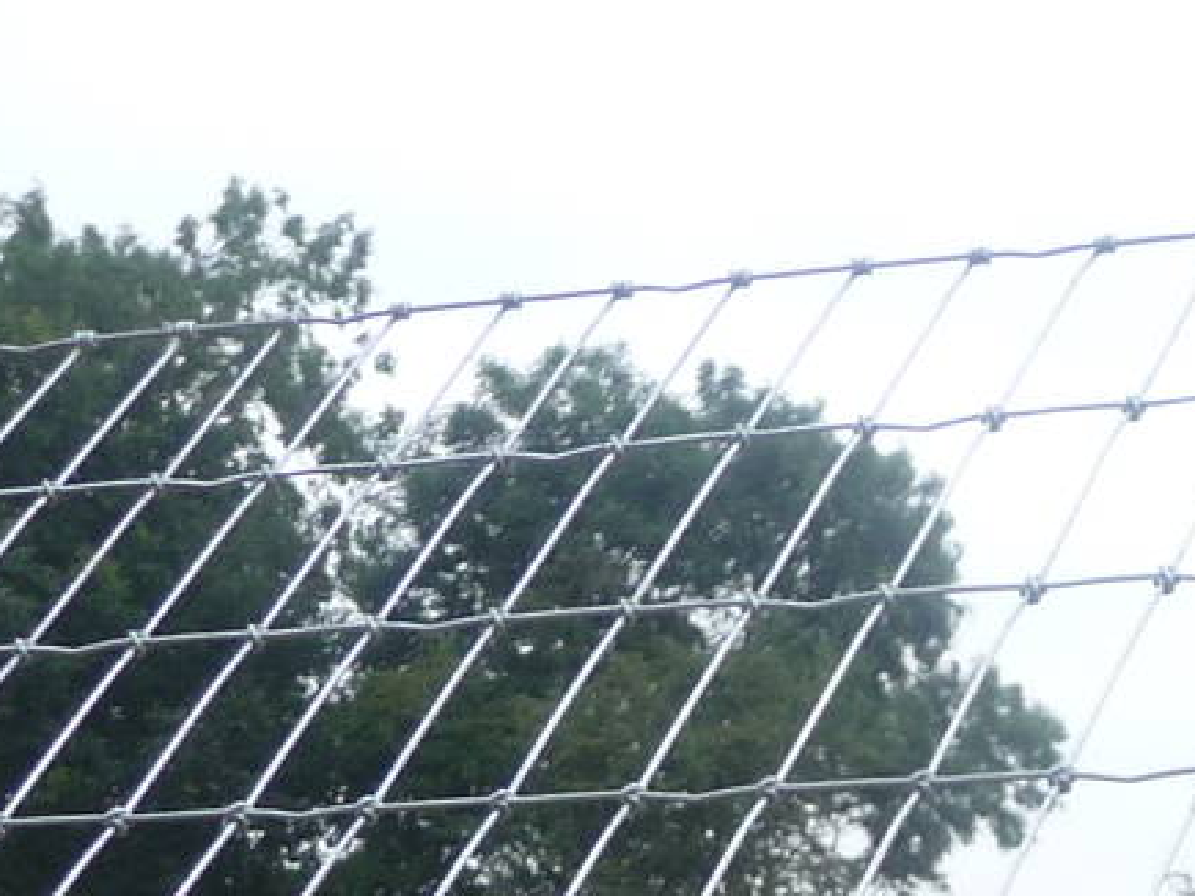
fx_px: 3555
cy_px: 1622
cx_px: 1786
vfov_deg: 13.0
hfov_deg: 17.2
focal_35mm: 103
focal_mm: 4.7
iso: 100
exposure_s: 1/200
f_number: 3.3
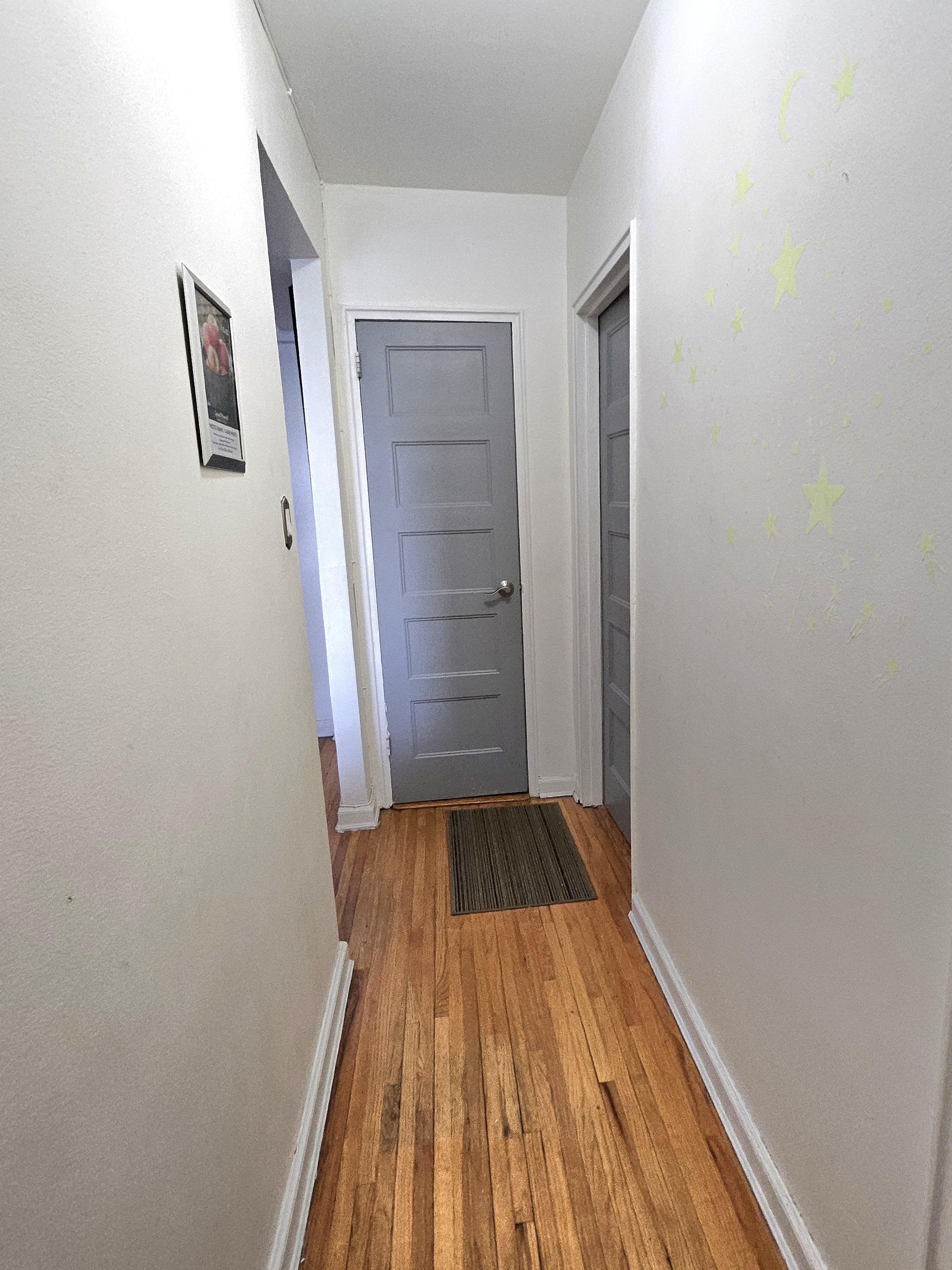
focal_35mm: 18
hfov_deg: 71.2
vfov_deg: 87.8
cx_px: 543
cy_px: 640
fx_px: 660
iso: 200
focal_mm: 1.7
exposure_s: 1/60.2
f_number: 2.2
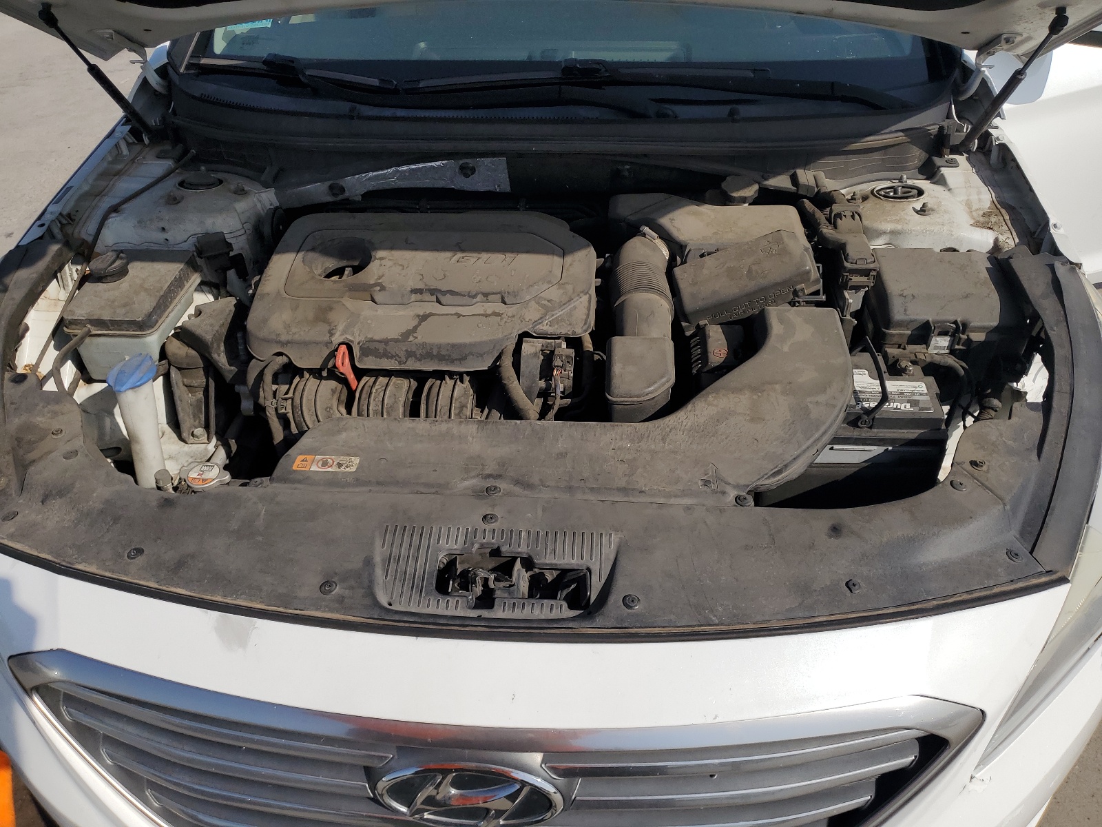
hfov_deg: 67.3
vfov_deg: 53.1
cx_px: 551
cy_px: 414
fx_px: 828
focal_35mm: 26
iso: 50
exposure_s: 1/5000
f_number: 1.5
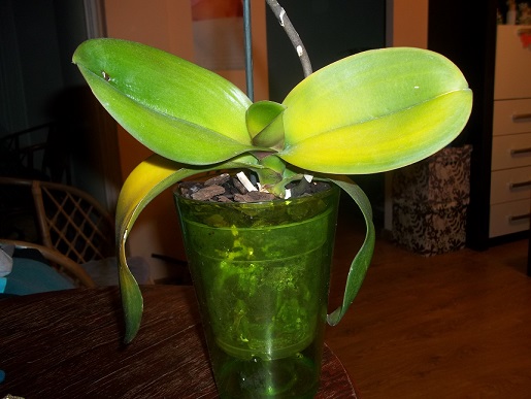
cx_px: 266
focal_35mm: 32
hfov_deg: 56.8
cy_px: 200
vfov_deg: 44.2
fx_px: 491
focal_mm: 5.7
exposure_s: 1/30
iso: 80
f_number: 2.9
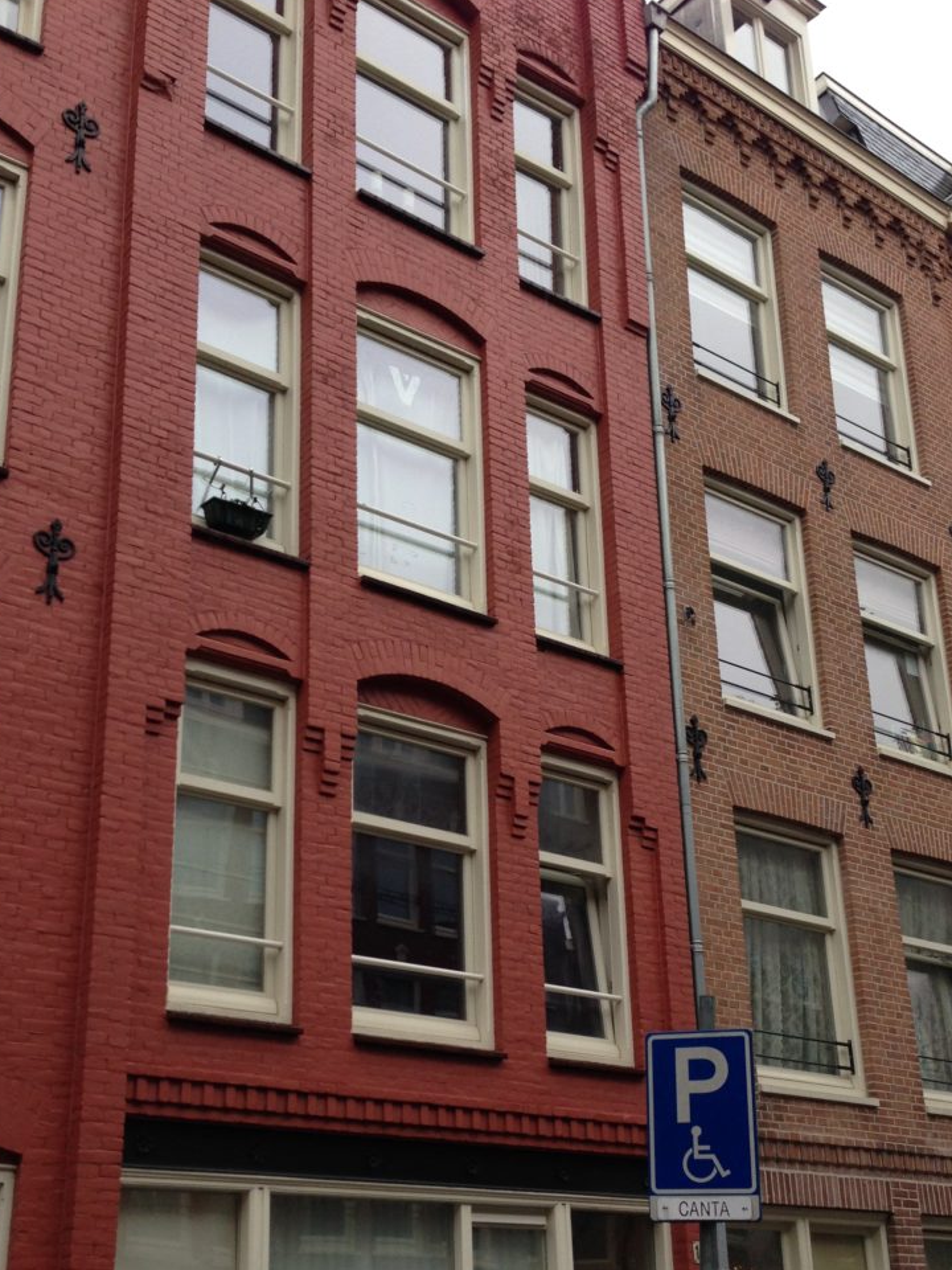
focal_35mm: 44
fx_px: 1613
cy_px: 807
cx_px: 467
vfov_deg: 42.6
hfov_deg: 32.9
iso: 80
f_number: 2.4
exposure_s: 1/120
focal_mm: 4.12
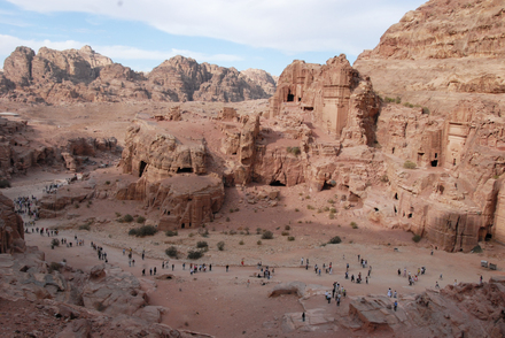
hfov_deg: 49.5
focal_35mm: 39
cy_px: 169
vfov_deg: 34.3
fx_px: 547
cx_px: 252
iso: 400
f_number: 13
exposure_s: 1/400
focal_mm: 26
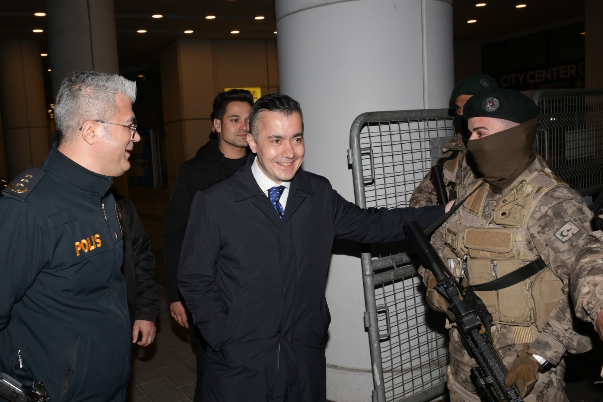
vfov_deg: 43.0
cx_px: 302
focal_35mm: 30
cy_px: 201
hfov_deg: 61.1
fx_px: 511
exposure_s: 1/200
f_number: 11
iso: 800
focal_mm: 30.5
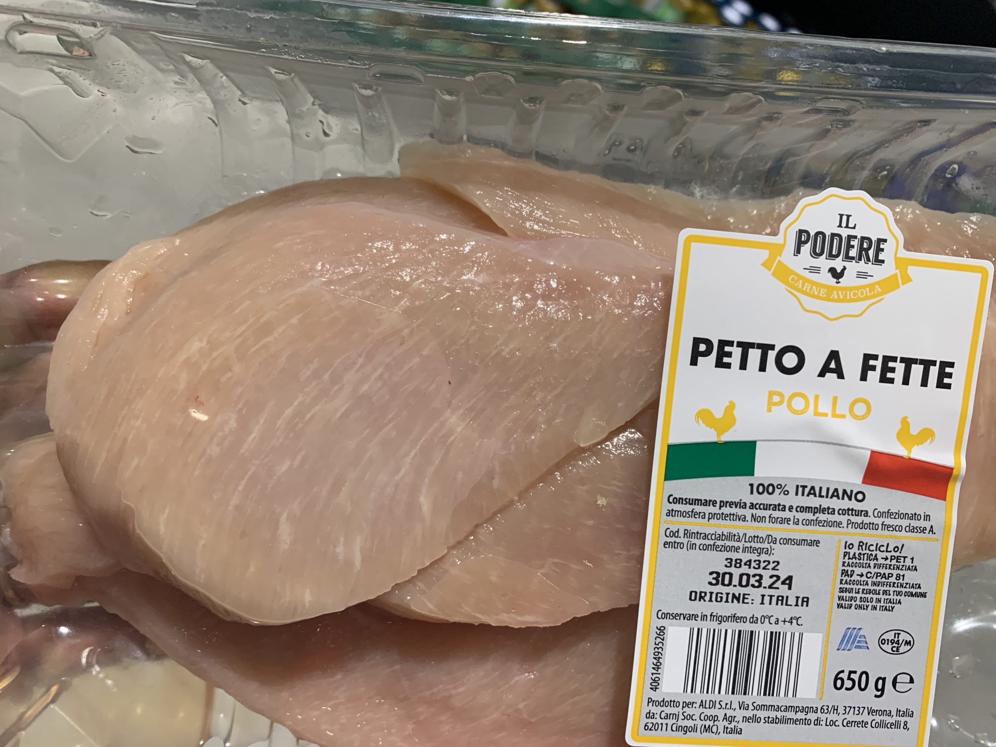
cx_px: 498
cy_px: 374
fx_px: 748
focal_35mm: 26
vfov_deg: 53.1
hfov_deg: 67.3
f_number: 1.8
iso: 100
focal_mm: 4.25
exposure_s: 1/66
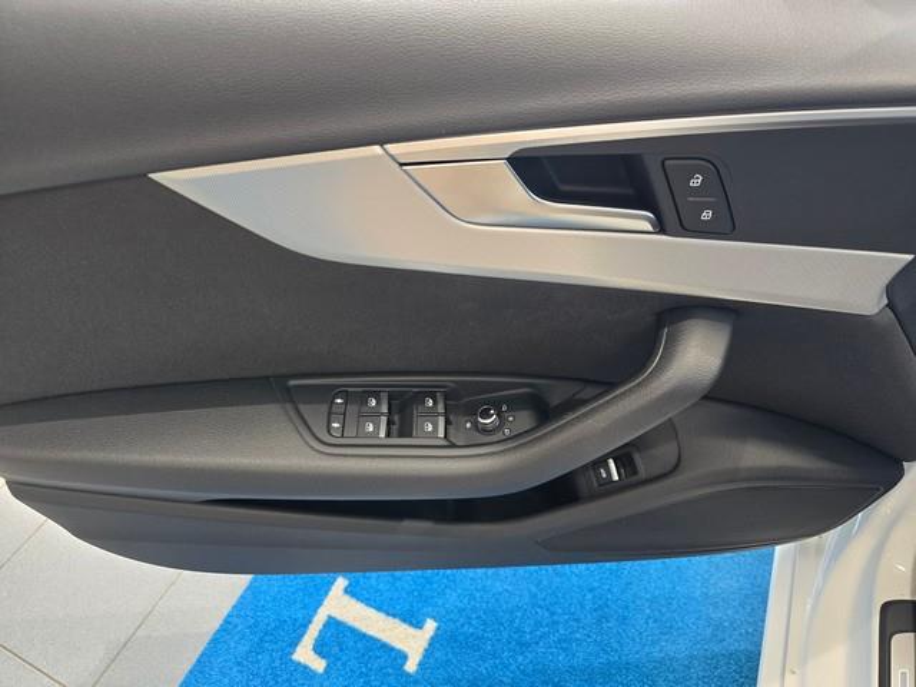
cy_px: 344
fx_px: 609
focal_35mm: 23
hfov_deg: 73.9
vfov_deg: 58.9
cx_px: 458
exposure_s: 1/100
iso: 250
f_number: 1.7
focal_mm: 6.3
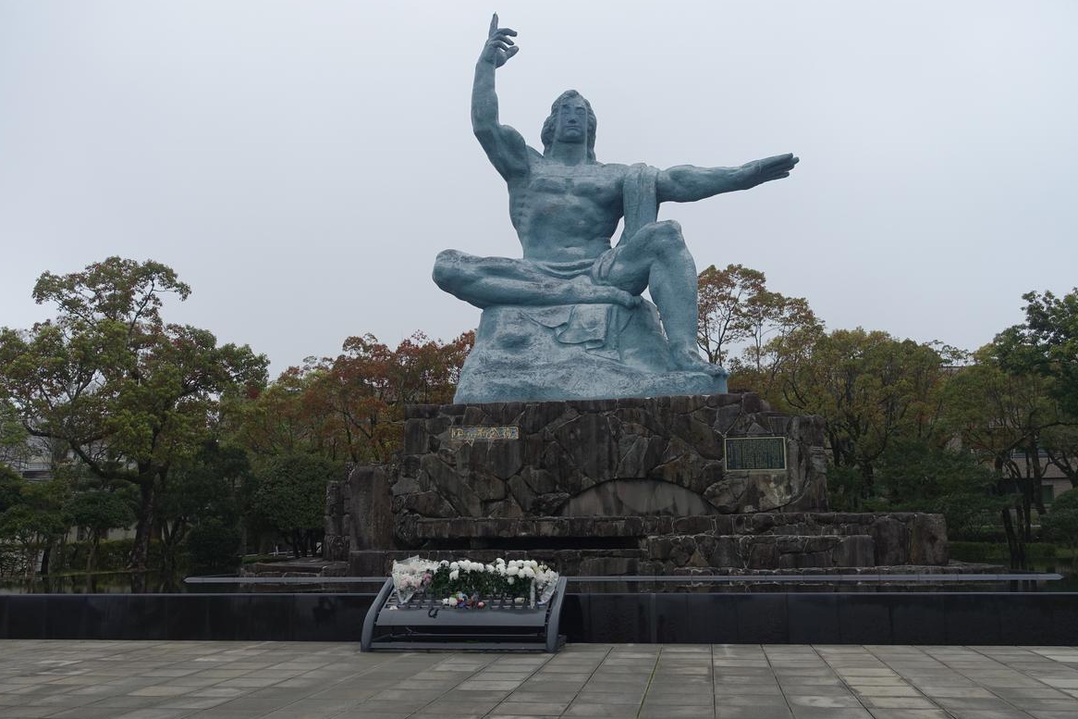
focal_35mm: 35
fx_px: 1048
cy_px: 351
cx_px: 530
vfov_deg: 37.8
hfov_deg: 54.4
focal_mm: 12.35
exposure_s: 1/80
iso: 125
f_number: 4
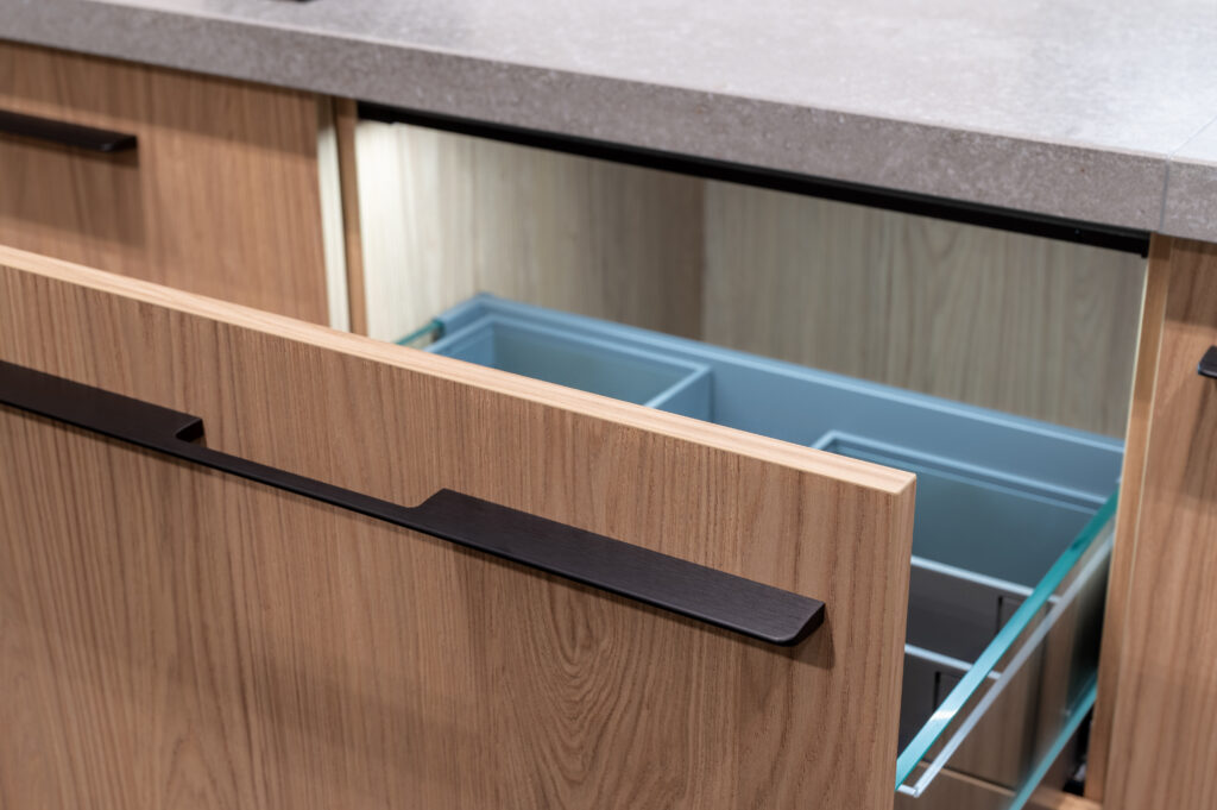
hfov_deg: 38.9
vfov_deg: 26.4
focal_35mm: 51
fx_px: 1723
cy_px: 405
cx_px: 608
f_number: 7.1
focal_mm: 51
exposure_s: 1/30
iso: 400
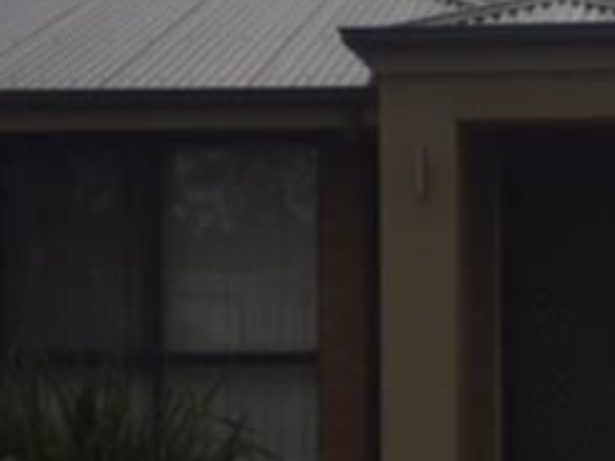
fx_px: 1688
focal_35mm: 95
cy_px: 257
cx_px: 592
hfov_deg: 20.1
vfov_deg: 15.6
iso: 32
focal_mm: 4.15
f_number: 2.2
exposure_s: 1/5650
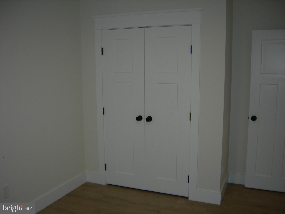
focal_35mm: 36
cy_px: 107
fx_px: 296
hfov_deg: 51.4
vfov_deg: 39.7
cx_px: 142
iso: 64
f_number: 2.7
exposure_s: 1/60.1
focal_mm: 7.5
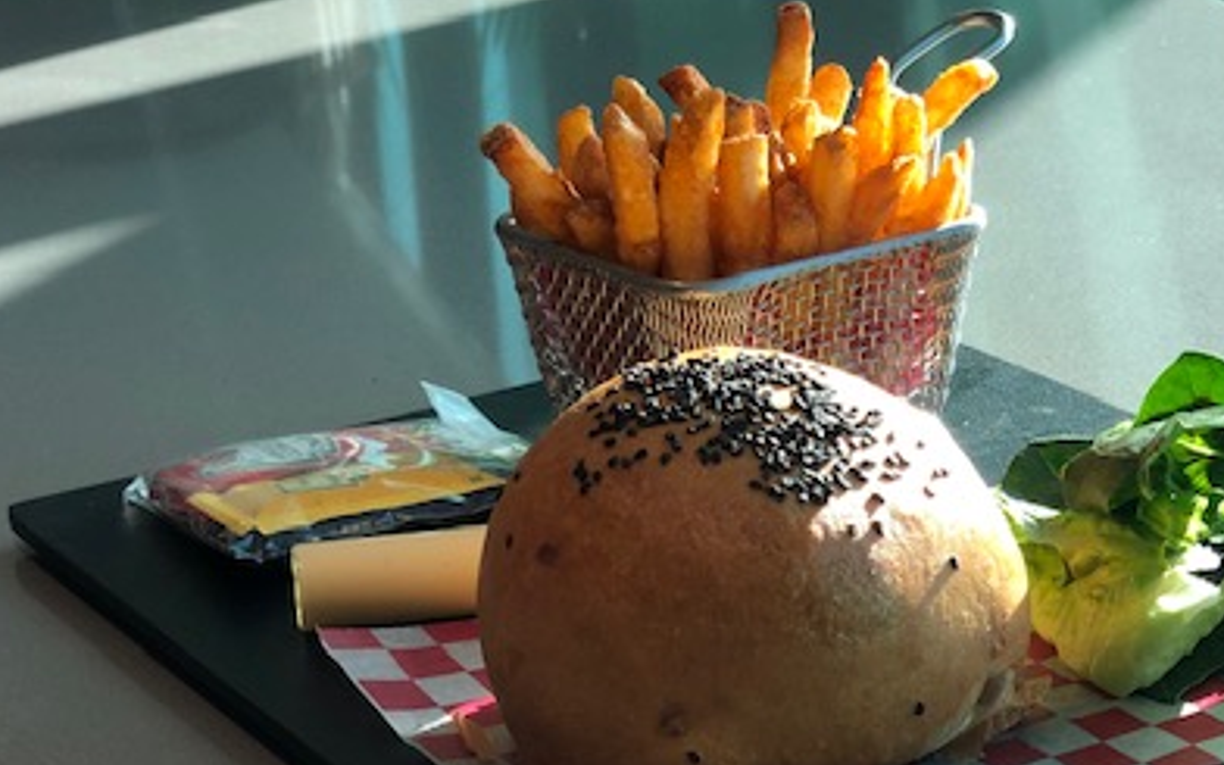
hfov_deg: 23.0
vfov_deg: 14.5
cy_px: 528
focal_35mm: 90
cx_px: 809
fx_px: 3002
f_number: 2.4
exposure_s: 1/60
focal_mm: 6
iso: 20
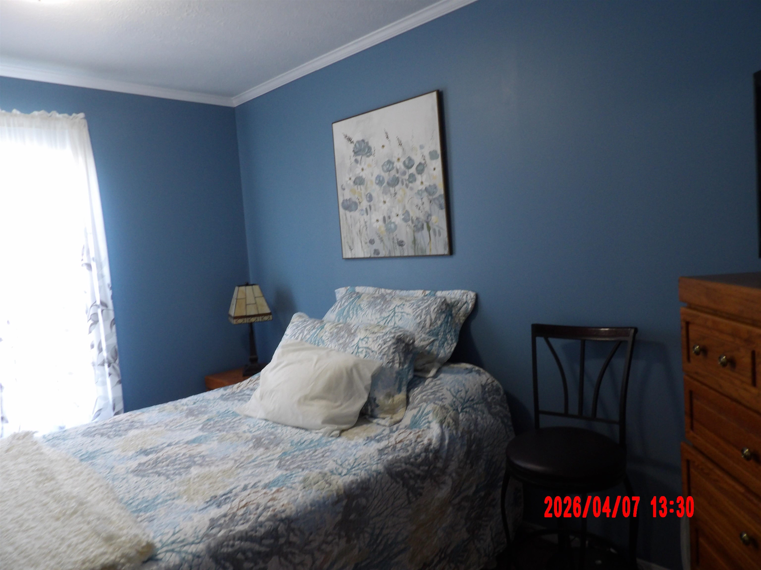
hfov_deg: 71.6
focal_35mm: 24
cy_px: 285
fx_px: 528
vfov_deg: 56.8
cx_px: 380
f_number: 3.2
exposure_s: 1/18
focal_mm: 4.3
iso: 200
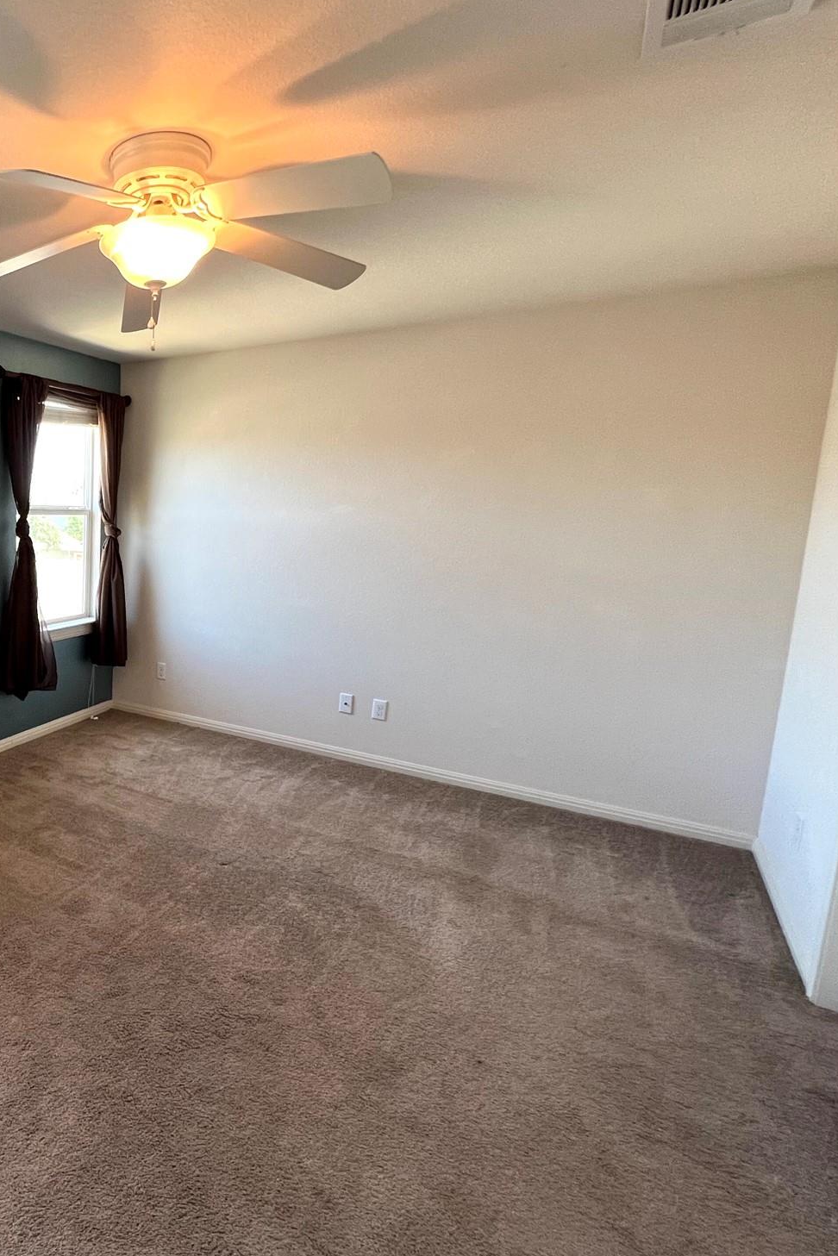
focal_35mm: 19
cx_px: 35
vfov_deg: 86.9
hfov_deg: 53.5
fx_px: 663
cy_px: 614
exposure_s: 1/120
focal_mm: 1.57
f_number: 1.8
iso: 200
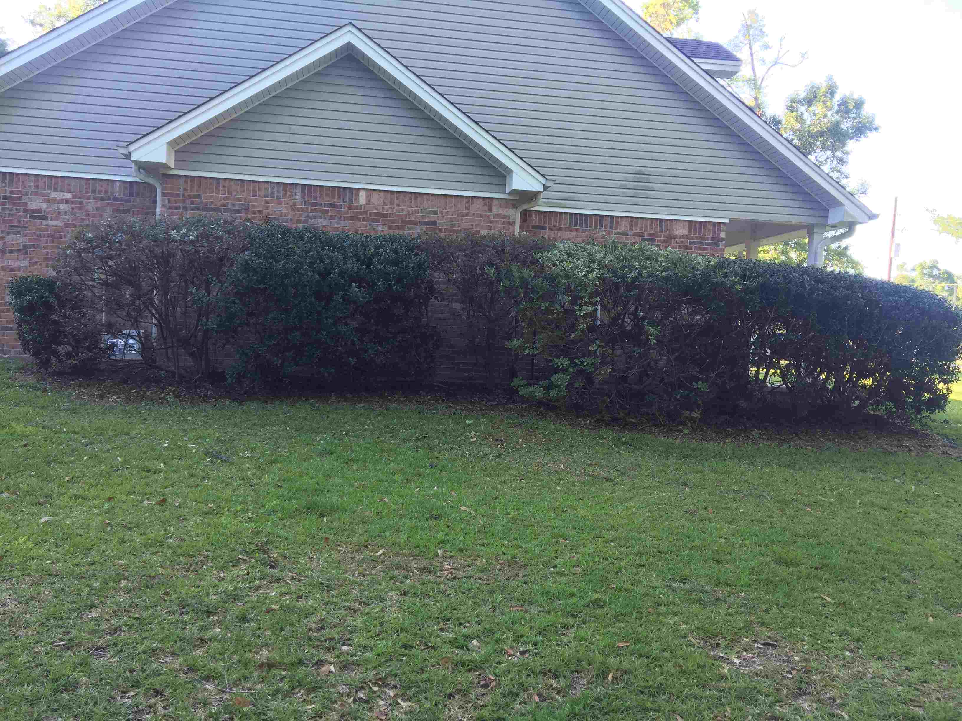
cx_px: 481
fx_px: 806
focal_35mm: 29
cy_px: 360
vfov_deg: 48.2
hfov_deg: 61.7
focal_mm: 4.15
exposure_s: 1/60
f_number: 2.2
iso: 32
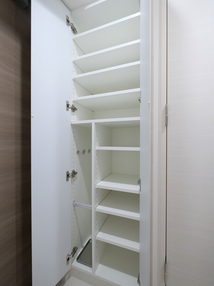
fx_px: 115
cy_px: 143
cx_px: 107
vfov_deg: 102.1
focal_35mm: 14
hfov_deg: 85.7
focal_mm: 7
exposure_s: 1/30
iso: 640
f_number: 4.5
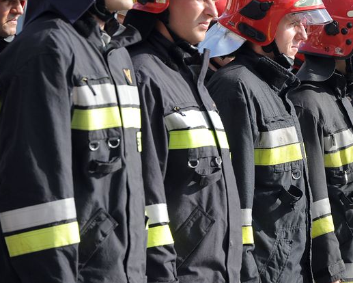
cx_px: 280
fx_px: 2537
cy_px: 93
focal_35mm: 243
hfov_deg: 7.9
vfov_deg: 6.4
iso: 400
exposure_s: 1/800
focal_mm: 105
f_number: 7.1
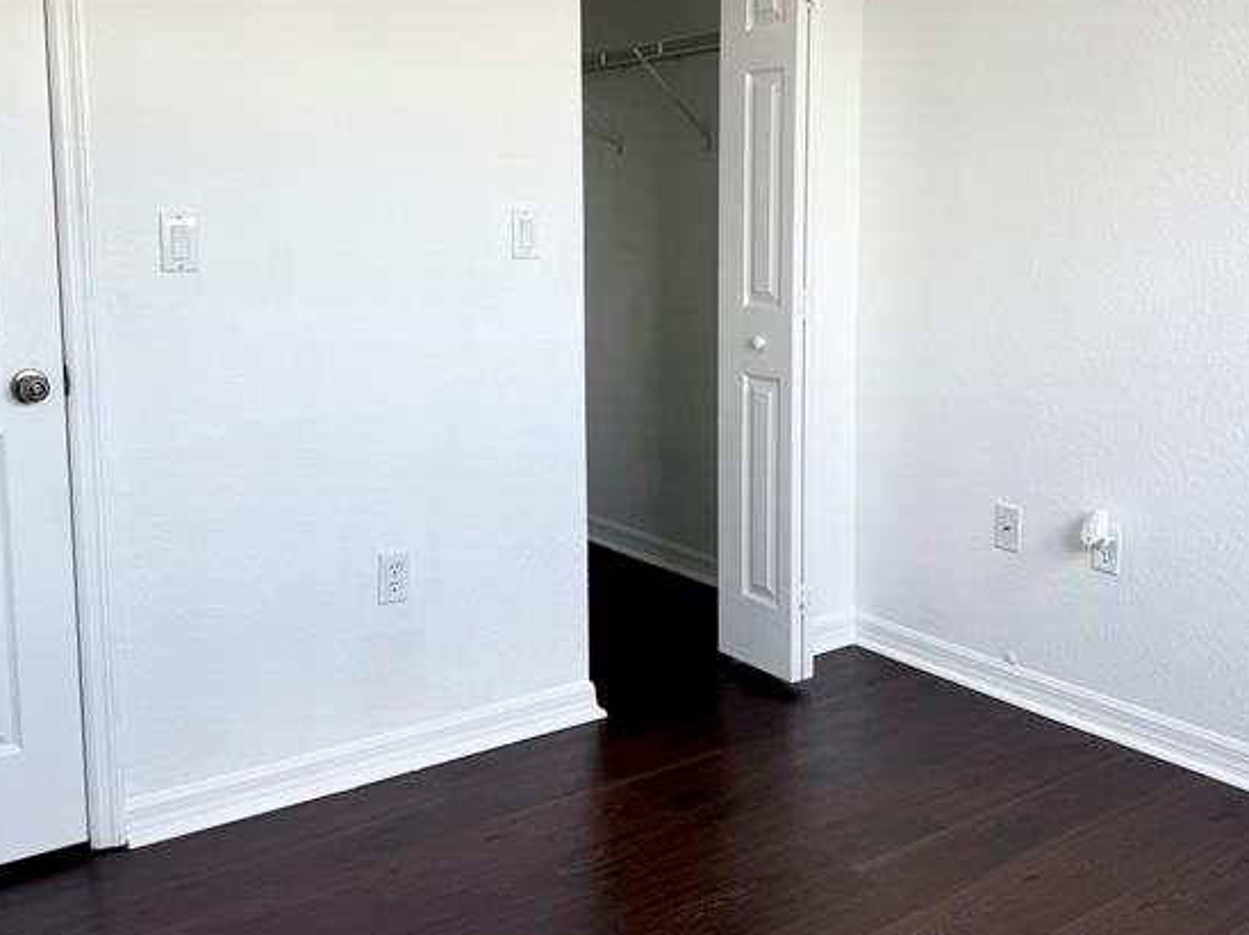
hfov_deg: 52.6
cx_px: 607
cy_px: 341
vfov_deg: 40.3
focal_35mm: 35
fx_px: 1262
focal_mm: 6.76
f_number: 1.78
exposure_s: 1/209
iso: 64
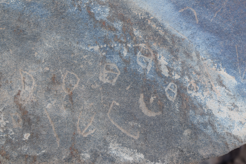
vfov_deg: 16.6
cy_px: 82
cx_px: 123
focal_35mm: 82
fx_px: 564
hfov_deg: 24.6
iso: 400
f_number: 7.1
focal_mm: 55
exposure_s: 1/200
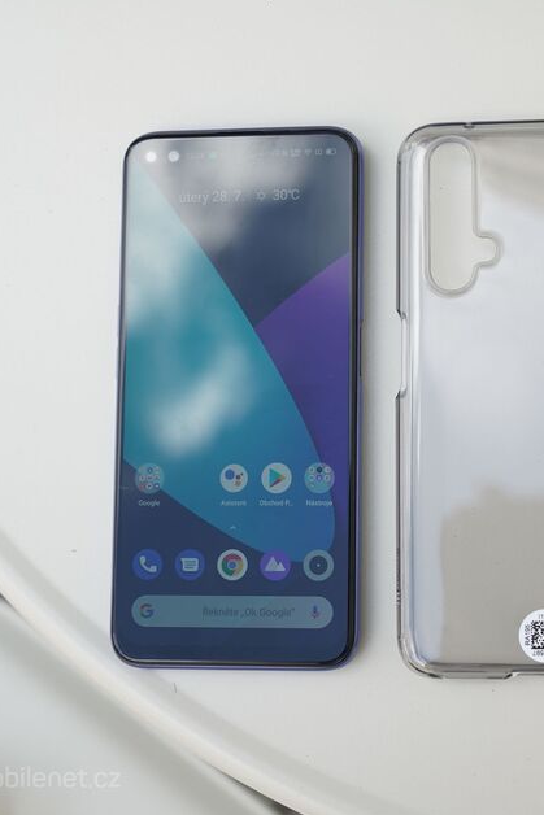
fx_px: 1246
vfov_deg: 36.2
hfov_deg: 23.8
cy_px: 402
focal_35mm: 55
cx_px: 513
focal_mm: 36
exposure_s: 1/250
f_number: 4
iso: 160
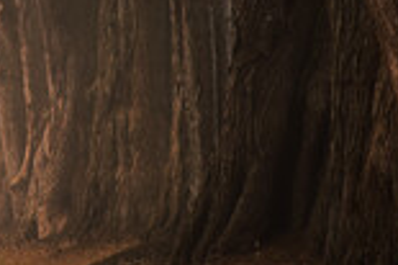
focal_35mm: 742
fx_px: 8194
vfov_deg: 1.8
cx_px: -367
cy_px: -275
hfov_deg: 2.8
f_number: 16
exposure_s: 1/5
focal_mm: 153
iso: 100
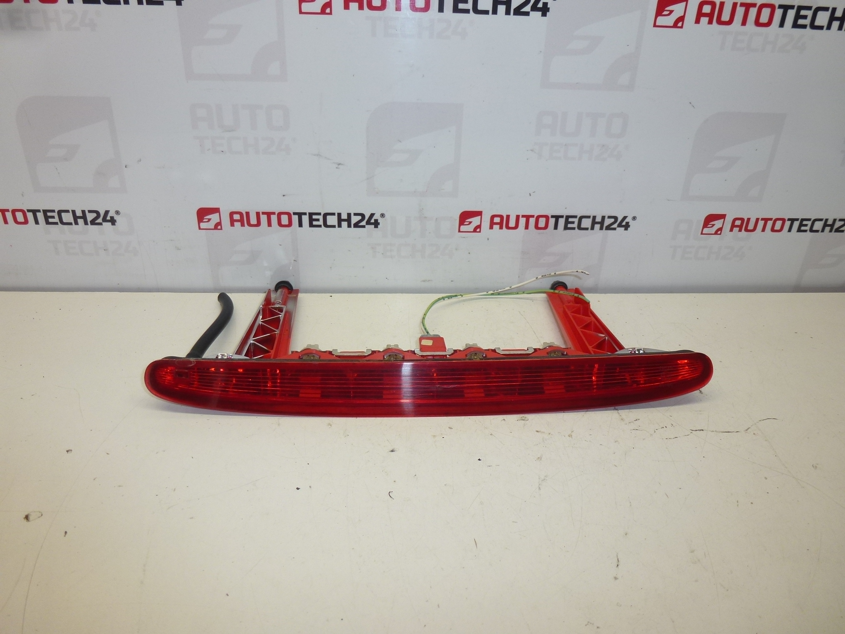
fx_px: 586
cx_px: 422
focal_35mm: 24
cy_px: 317
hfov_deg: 71.6
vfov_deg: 56.8
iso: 100
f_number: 3.3
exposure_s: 1/125
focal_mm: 4.3
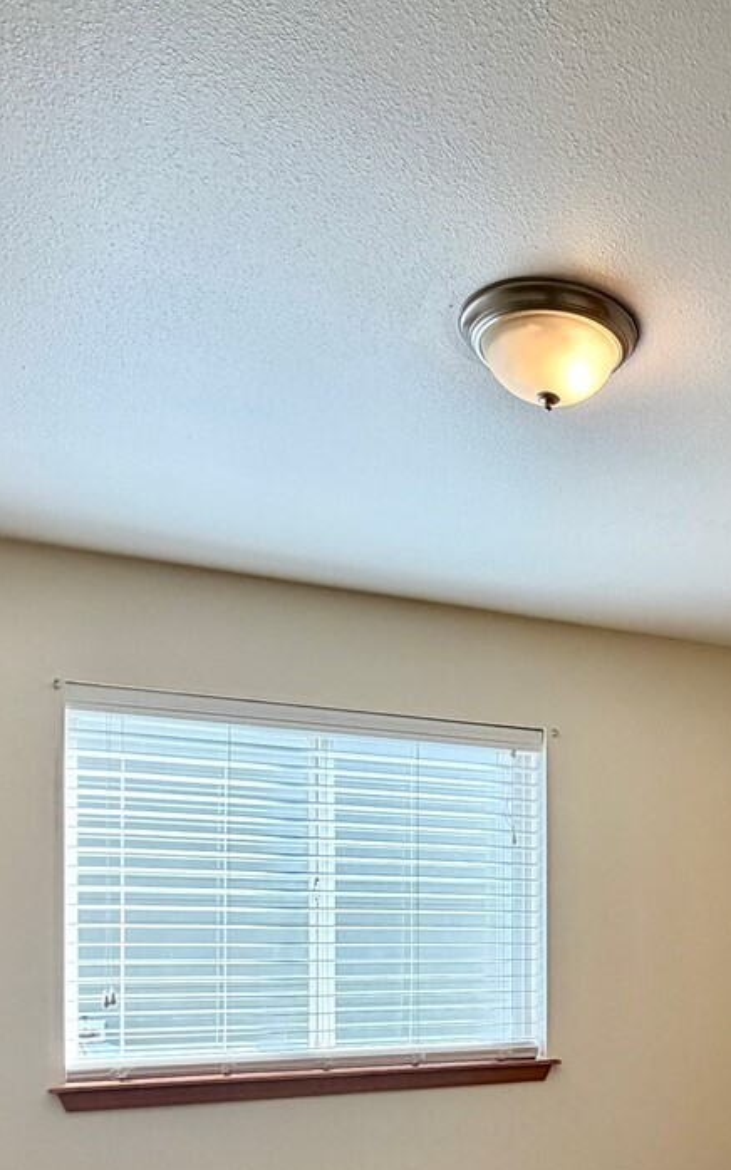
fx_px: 1084
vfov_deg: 52.7
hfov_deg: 34.9
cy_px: 949
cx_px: 669
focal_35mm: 34
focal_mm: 2.22
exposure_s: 1/120
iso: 64
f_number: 2.2
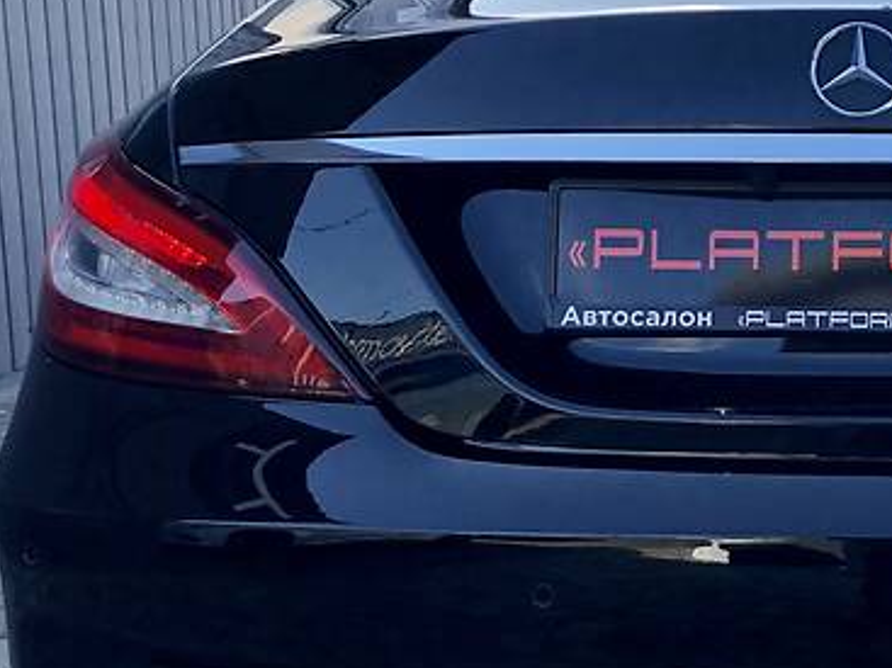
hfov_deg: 29.6
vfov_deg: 24.0
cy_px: 362
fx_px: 1571
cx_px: 890
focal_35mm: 61
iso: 20
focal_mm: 4
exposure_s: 1/326
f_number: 1.8
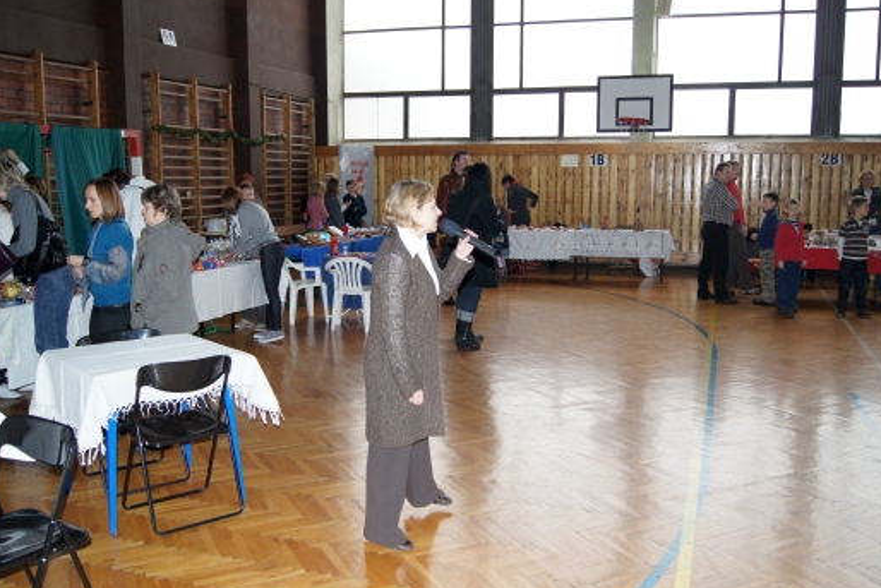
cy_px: 294
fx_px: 832
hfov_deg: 55.8
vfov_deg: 38.9
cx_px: 437
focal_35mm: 34
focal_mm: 22
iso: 800
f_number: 4
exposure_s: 1/160
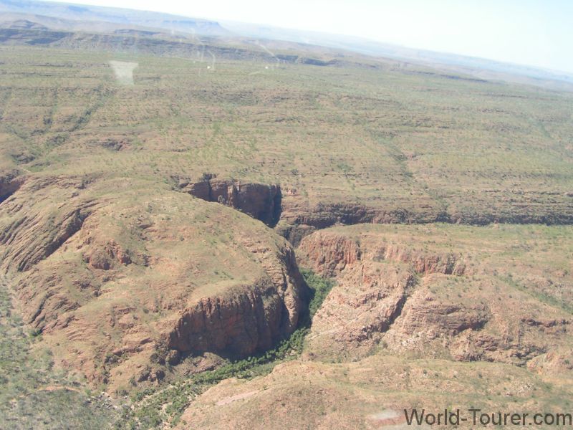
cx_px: 286
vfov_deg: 37.7
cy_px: 215
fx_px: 629
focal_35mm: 38
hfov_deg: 49.0
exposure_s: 1/200
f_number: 5.6
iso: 50
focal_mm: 5.8
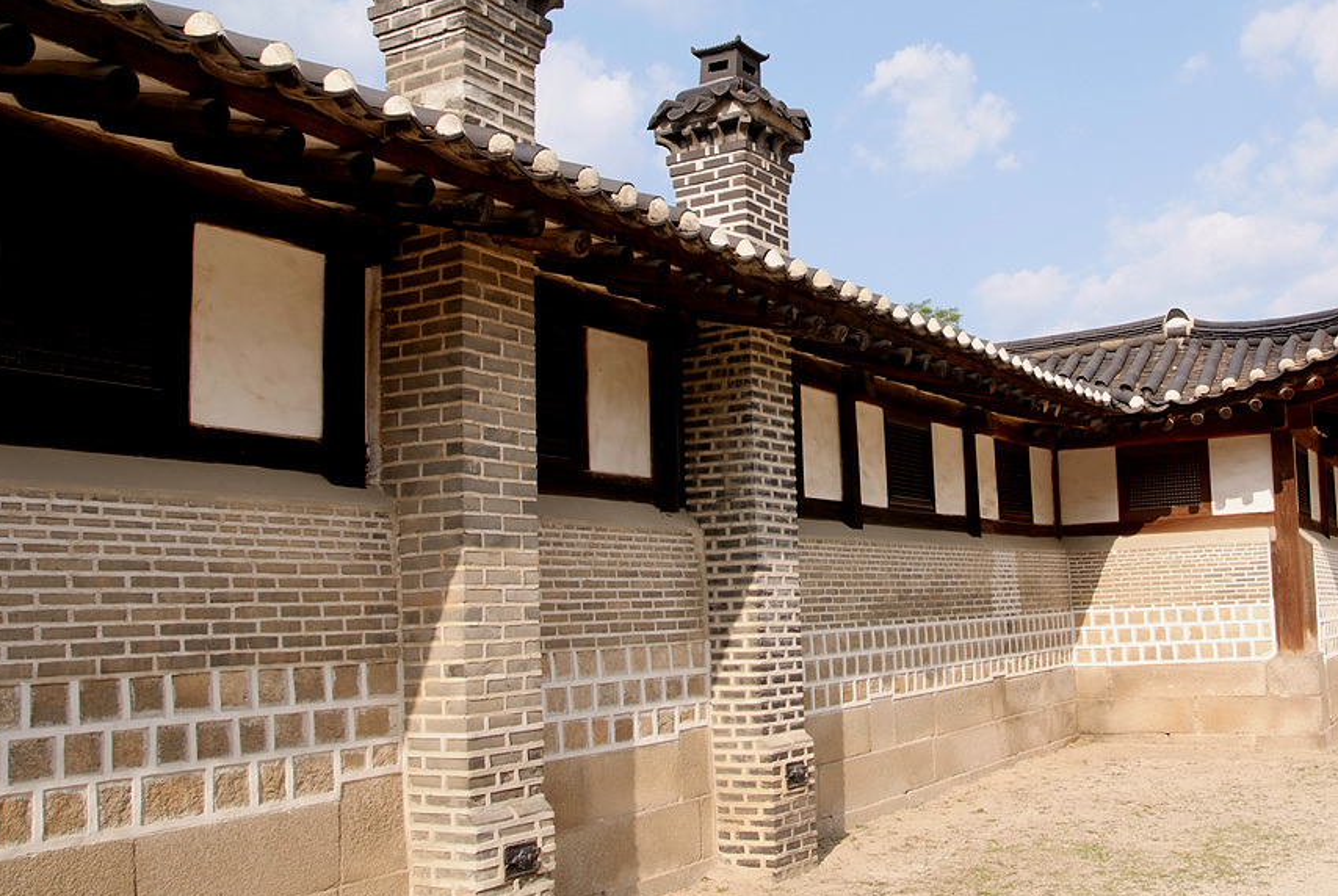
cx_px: 865
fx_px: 1303
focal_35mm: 35
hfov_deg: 53.5
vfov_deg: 38.0
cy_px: 428
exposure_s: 1/60
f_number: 11
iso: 125
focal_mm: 17
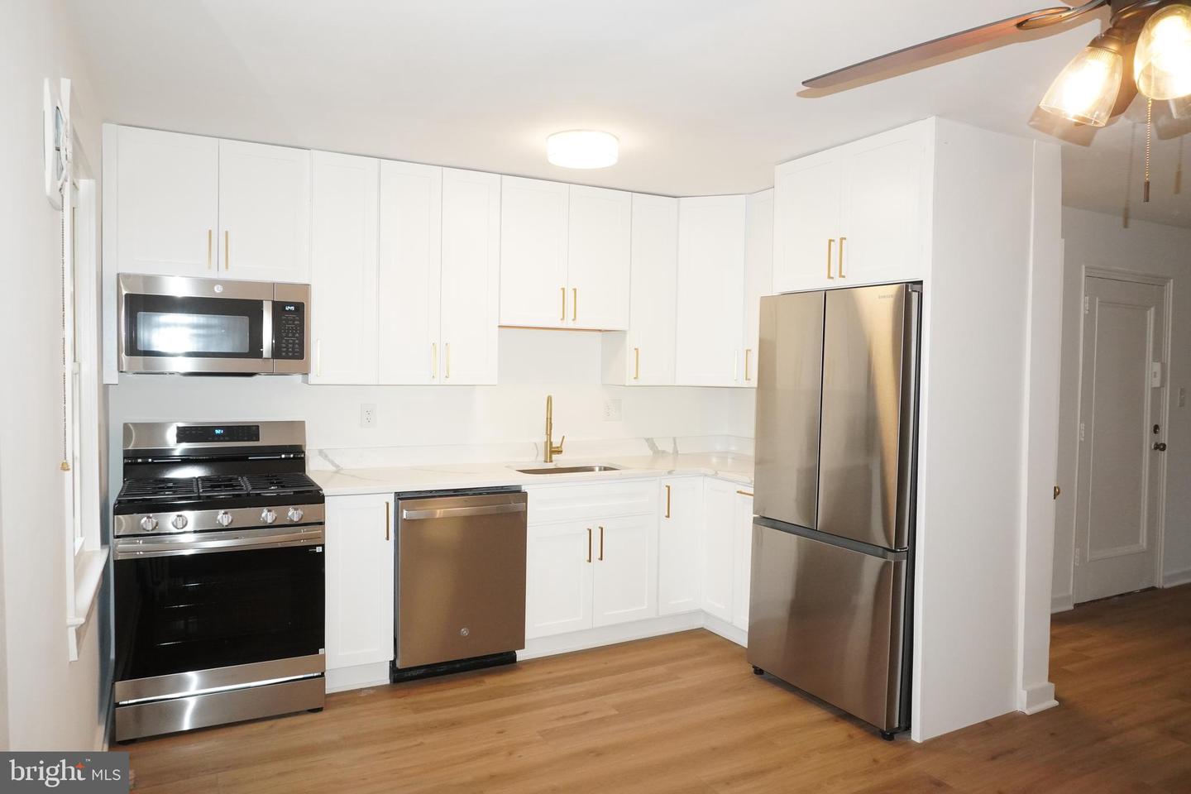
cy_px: 397
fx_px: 794
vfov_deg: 53.1
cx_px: 596
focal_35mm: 24
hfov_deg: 73.7
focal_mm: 16
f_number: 8
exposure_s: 1/60
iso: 2000
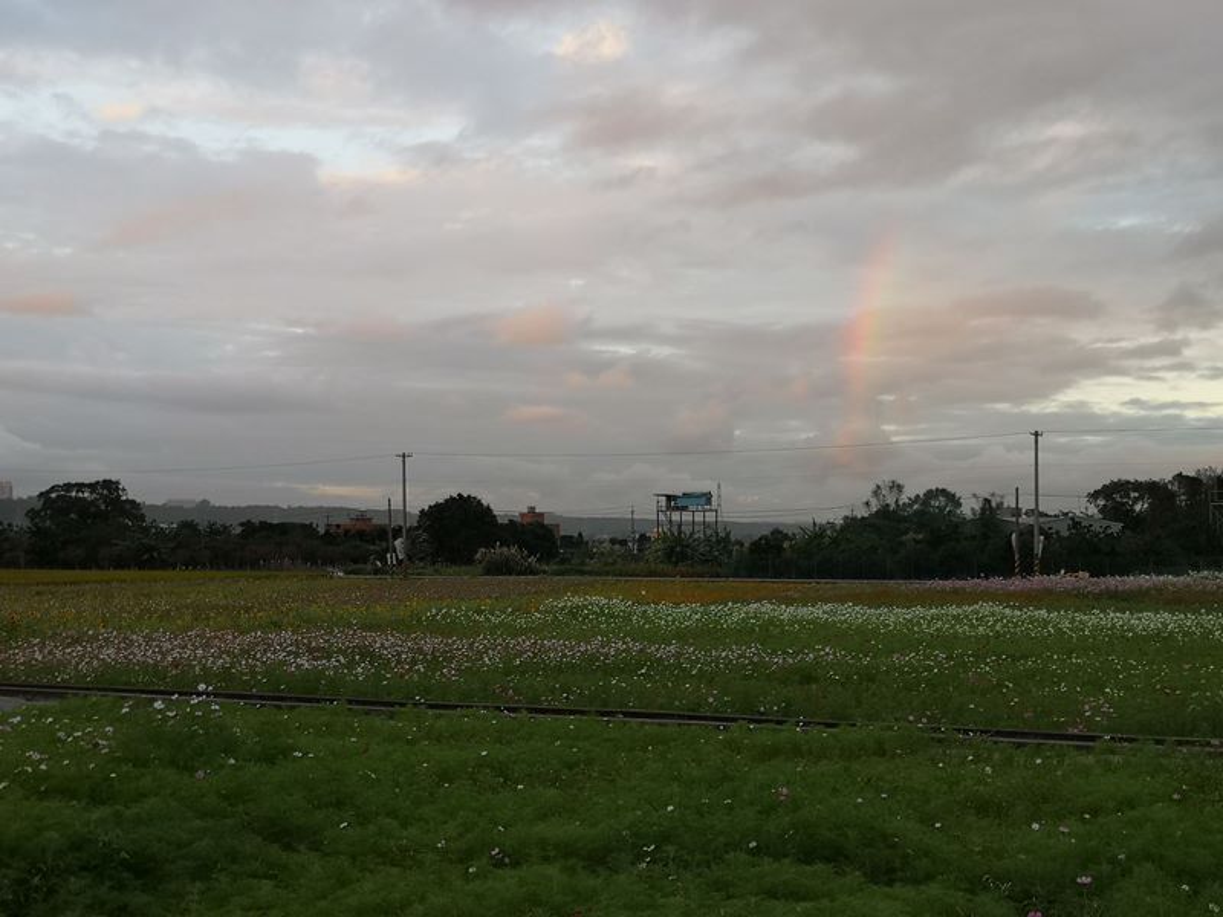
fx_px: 1837
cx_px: 612
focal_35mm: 52
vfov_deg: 28.0
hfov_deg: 36.8
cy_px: 458
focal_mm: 3.95
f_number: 1.8
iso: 50
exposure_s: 1/182
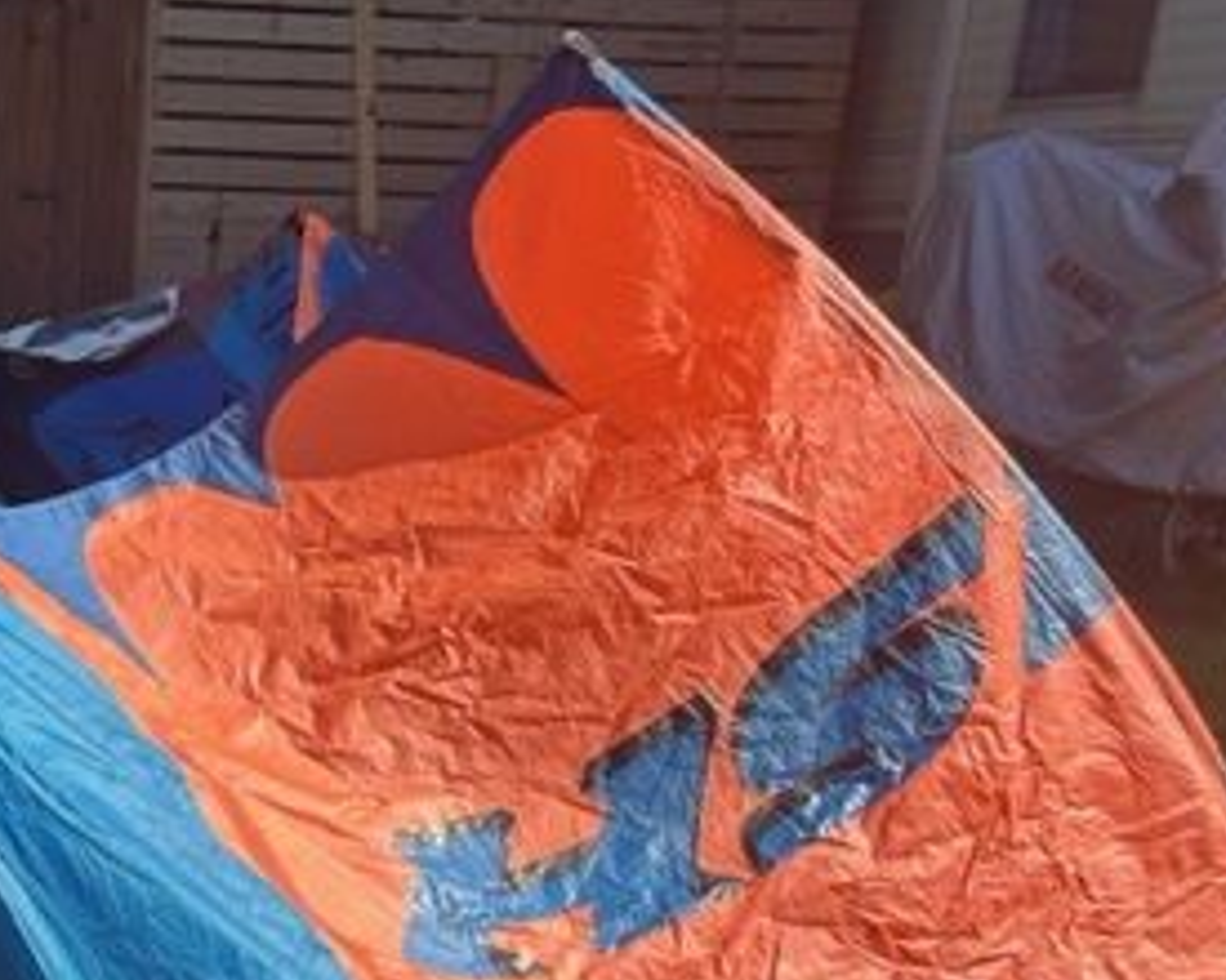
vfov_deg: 24.8
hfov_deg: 29.1
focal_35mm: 59
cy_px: 949
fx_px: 2141
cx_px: -98
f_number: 1.5
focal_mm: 5.7
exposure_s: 1/3165
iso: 50
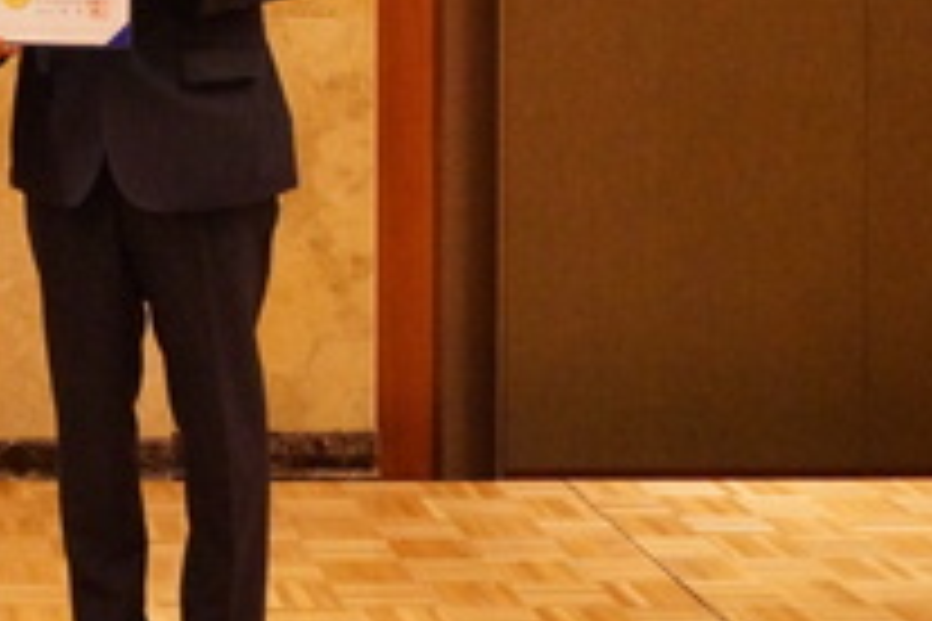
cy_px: -97
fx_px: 2640
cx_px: -95
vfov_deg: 13.1
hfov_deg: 19.2
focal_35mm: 102
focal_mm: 22
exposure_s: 1/80
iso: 3200
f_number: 4
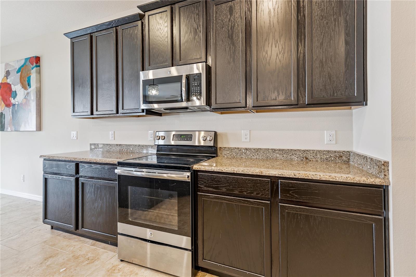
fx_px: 196
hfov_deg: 93.3
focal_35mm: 17
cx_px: 208
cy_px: 138
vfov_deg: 70.4
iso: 100
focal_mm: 11.4
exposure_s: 1/6
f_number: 2.8
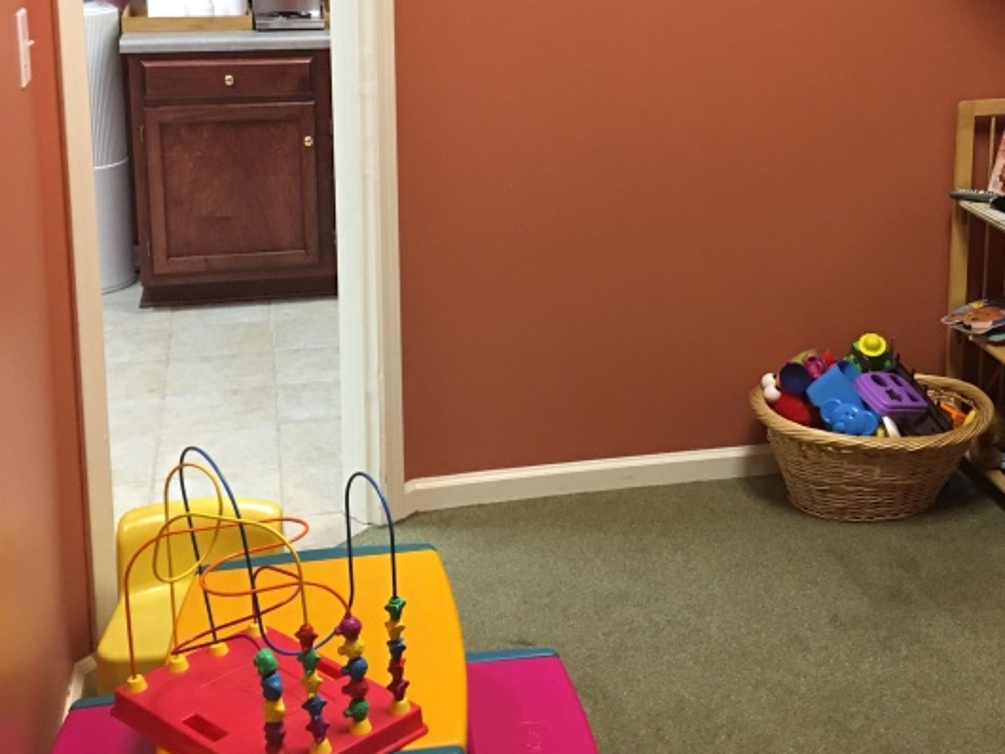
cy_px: 159
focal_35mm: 56
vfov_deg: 25.7
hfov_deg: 33.8
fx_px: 1627
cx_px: 724
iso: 80
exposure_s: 1/15
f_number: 2.2
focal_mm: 4.15
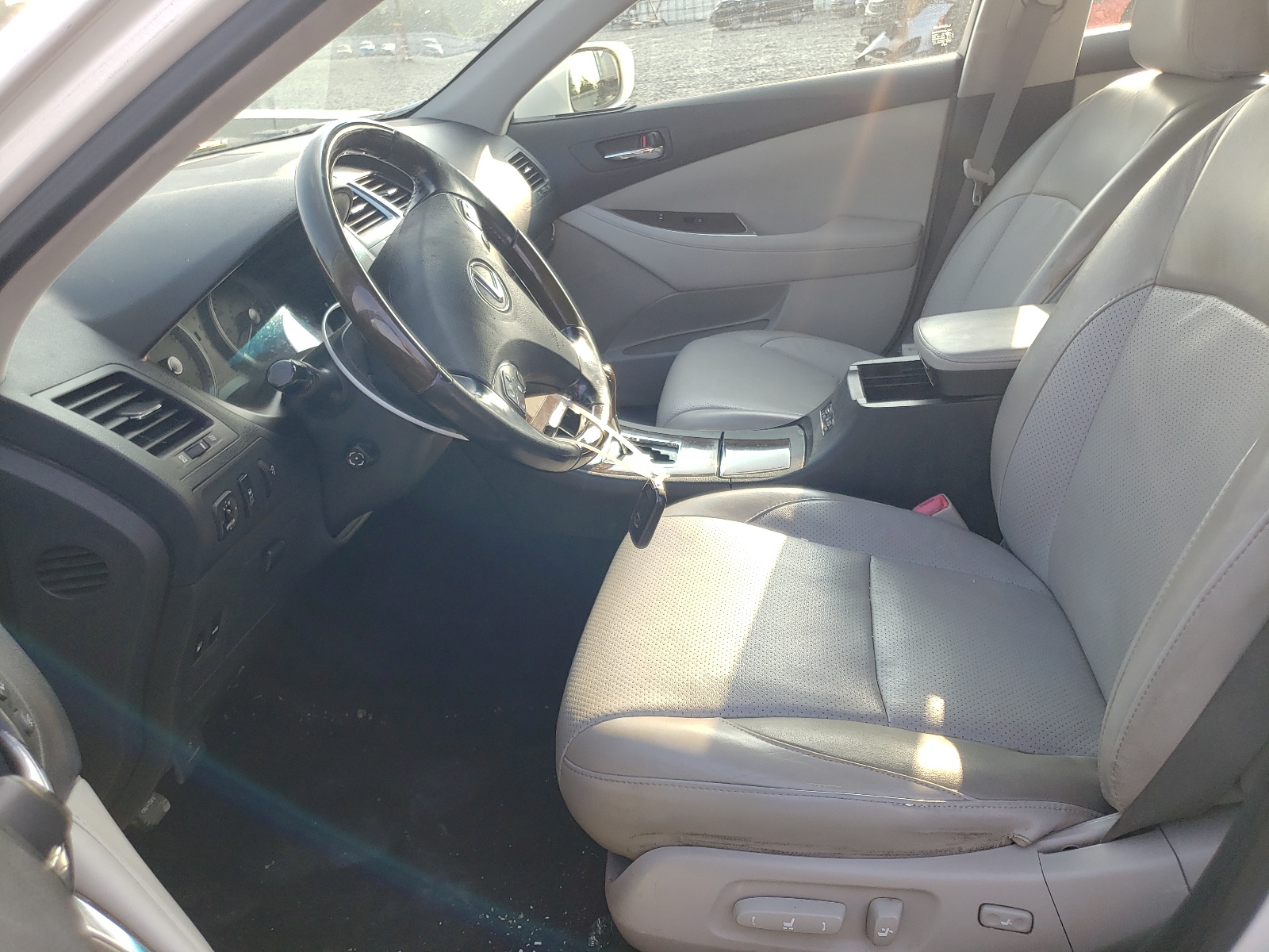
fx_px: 953
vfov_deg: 53.1
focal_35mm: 26
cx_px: 634
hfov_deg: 67.3
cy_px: 476
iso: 50
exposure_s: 1/357
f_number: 1.5
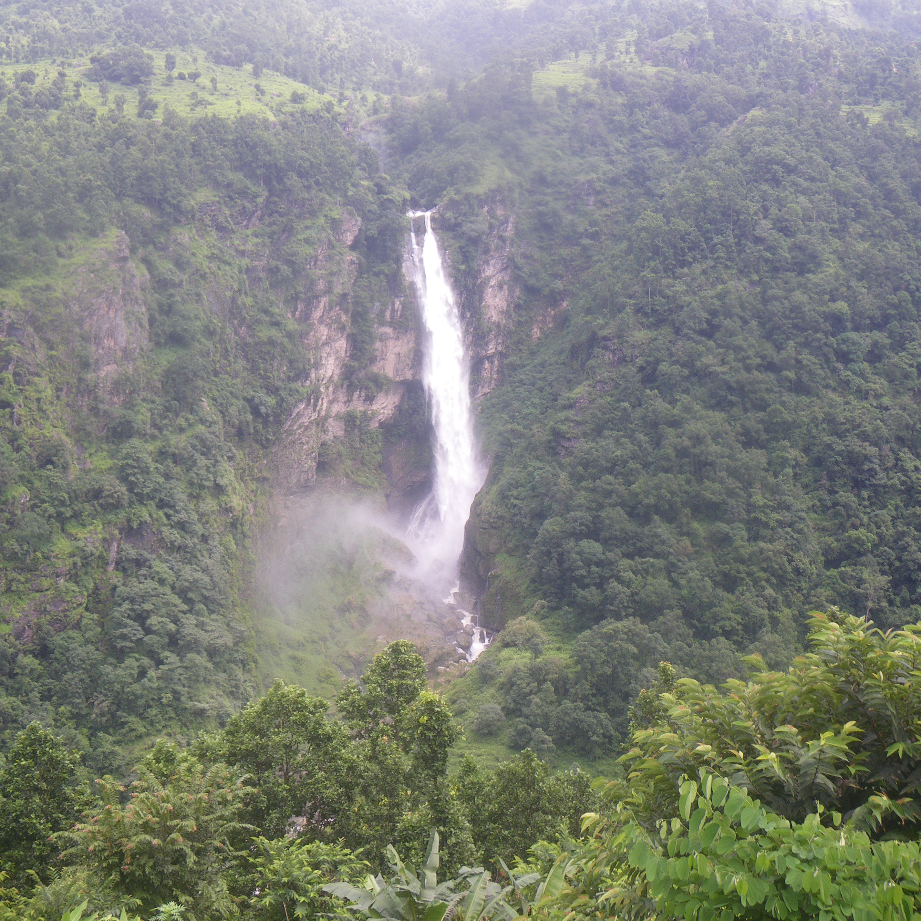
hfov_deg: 40.9
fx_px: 1234
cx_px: 420
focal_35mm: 41
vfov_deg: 40.9
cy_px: 463
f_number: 3.8
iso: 64
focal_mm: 6.1
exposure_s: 1/125
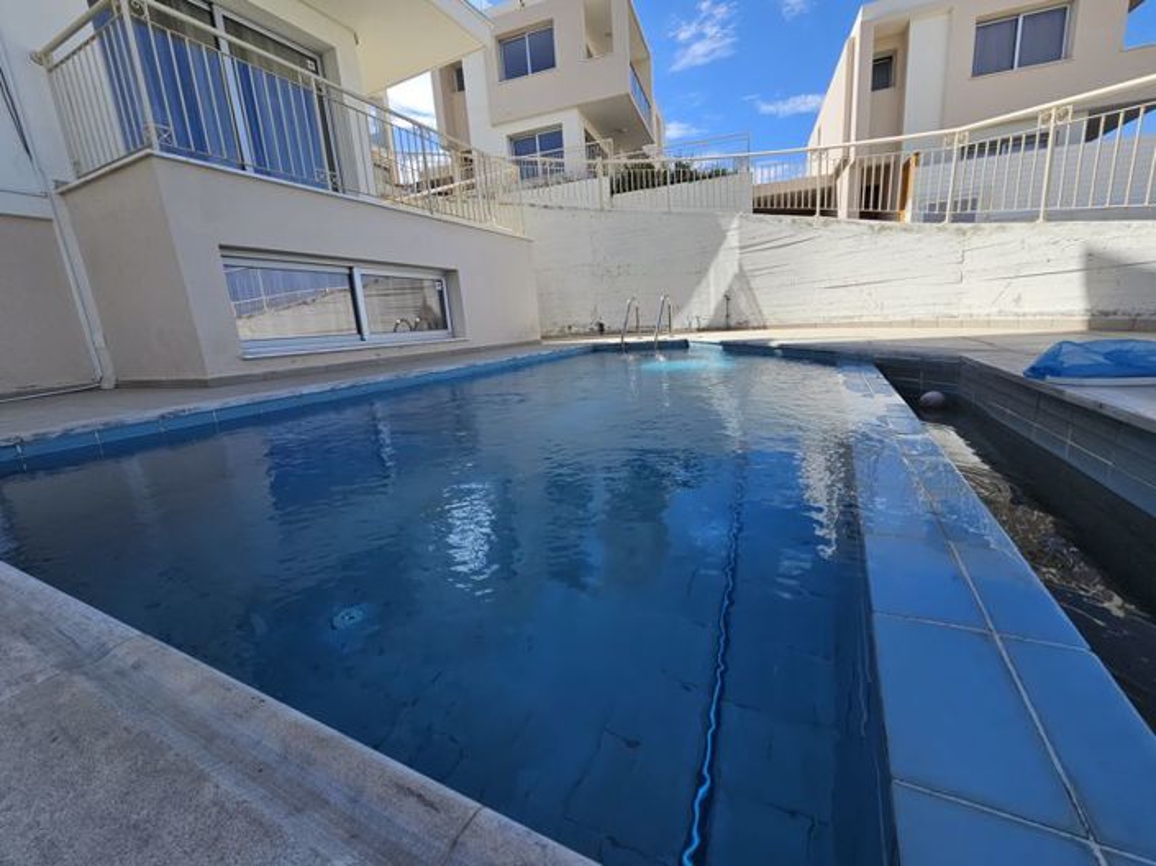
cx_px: 578
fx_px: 434
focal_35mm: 13
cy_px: 433
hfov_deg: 106.2
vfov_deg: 89.9
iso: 50
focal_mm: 2.2
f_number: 2.2
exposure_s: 1/2314
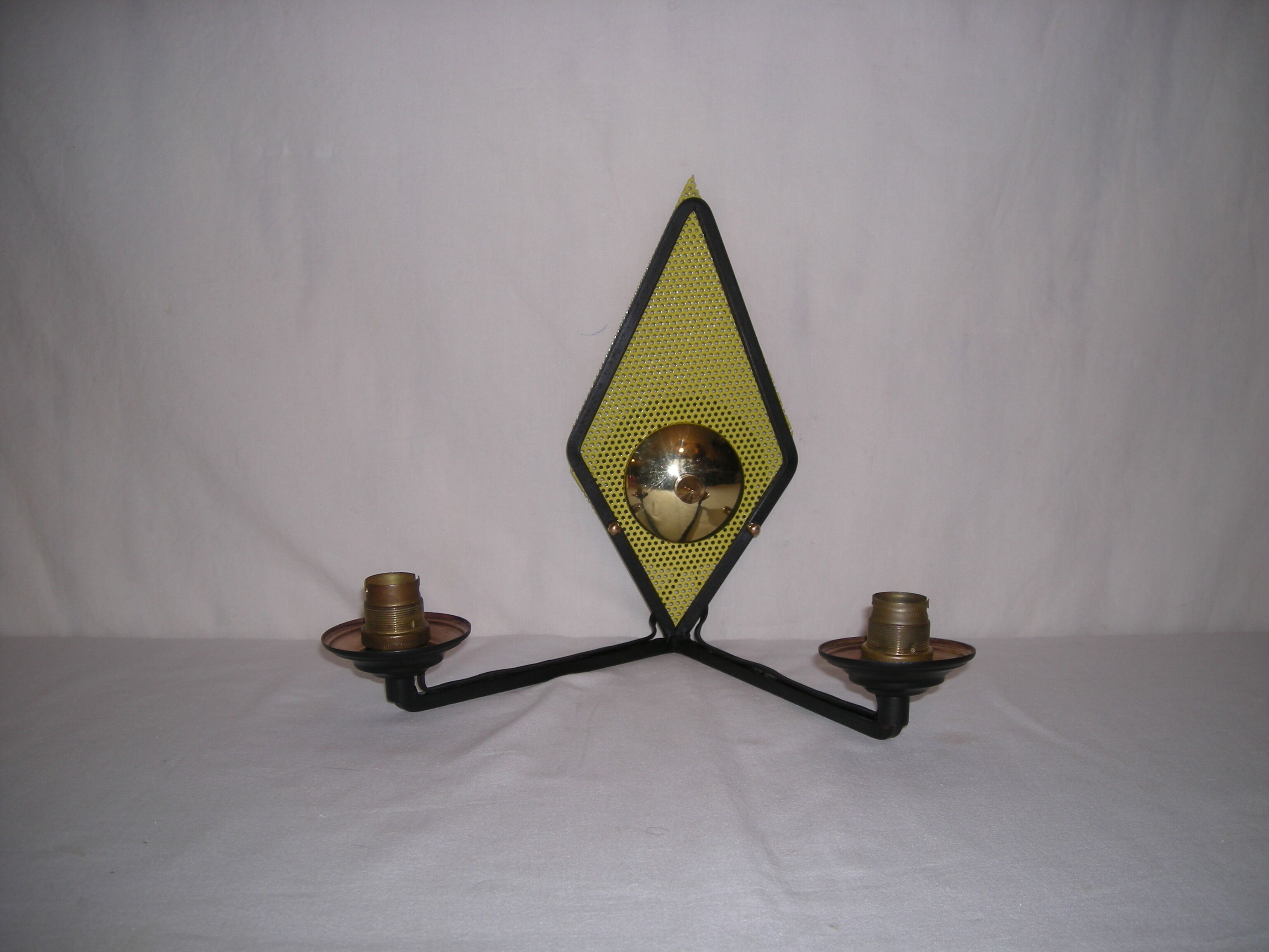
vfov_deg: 40.7
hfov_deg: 52.6
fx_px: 1283
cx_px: 634
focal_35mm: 35
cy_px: 476
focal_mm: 5.7
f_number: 2.8
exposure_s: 1/30
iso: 50
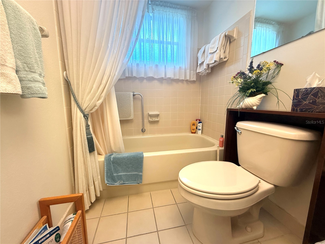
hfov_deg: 102.1
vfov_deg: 85.7
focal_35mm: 14
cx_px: 162
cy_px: 122
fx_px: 131
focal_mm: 2.22
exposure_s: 1/120
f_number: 2.2
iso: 200
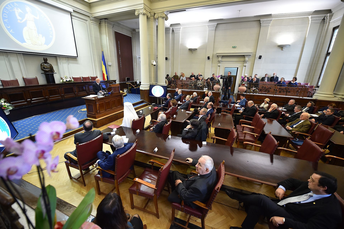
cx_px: 172
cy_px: 114
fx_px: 134
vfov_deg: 81.1
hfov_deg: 104.3
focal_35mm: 14
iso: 2500
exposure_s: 1/50
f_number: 3.2
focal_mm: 14
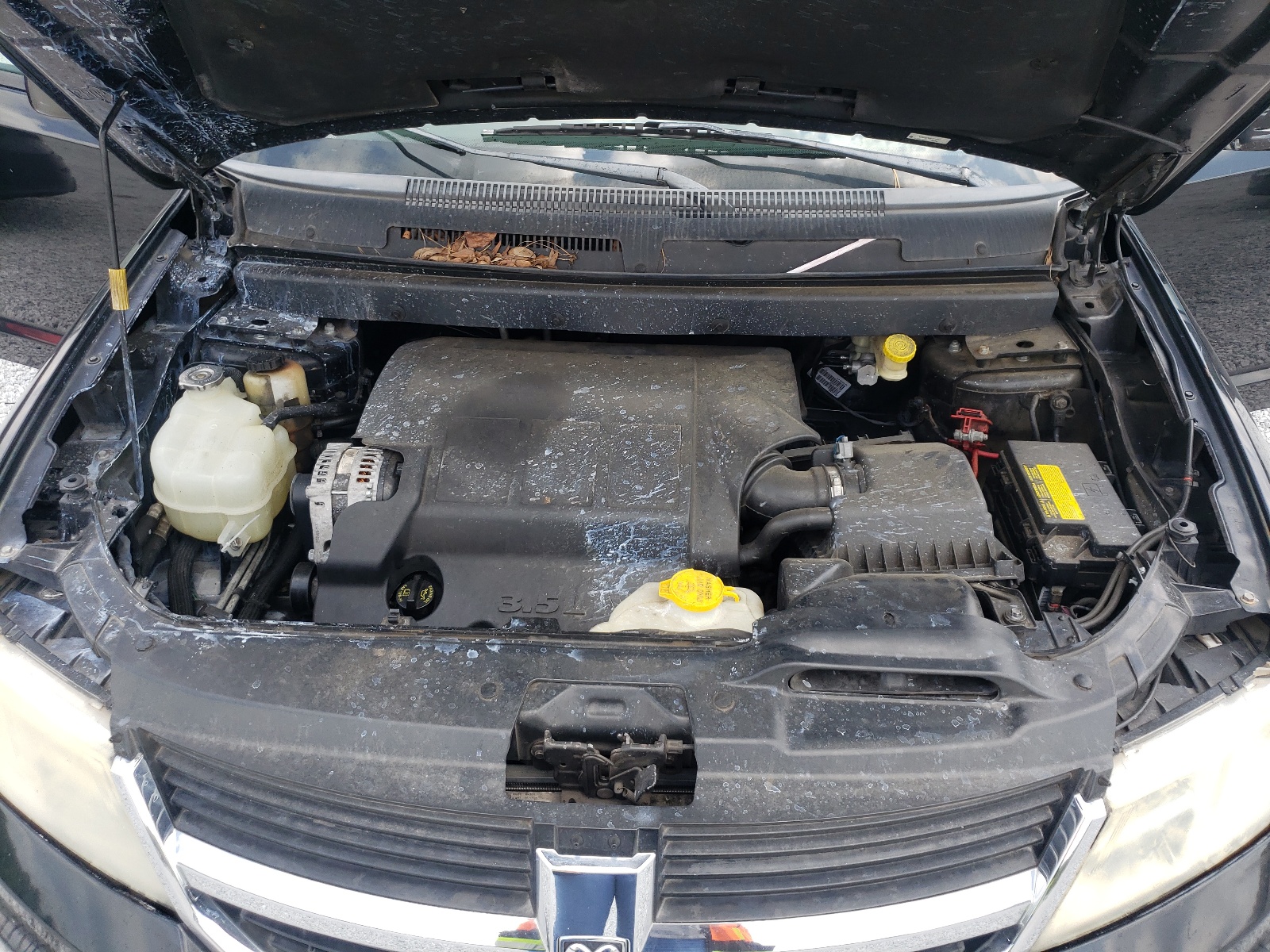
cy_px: 476
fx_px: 954
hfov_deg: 67.3
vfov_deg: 53.1
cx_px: 635
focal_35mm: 26
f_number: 1.5
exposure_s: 1/588
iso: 50
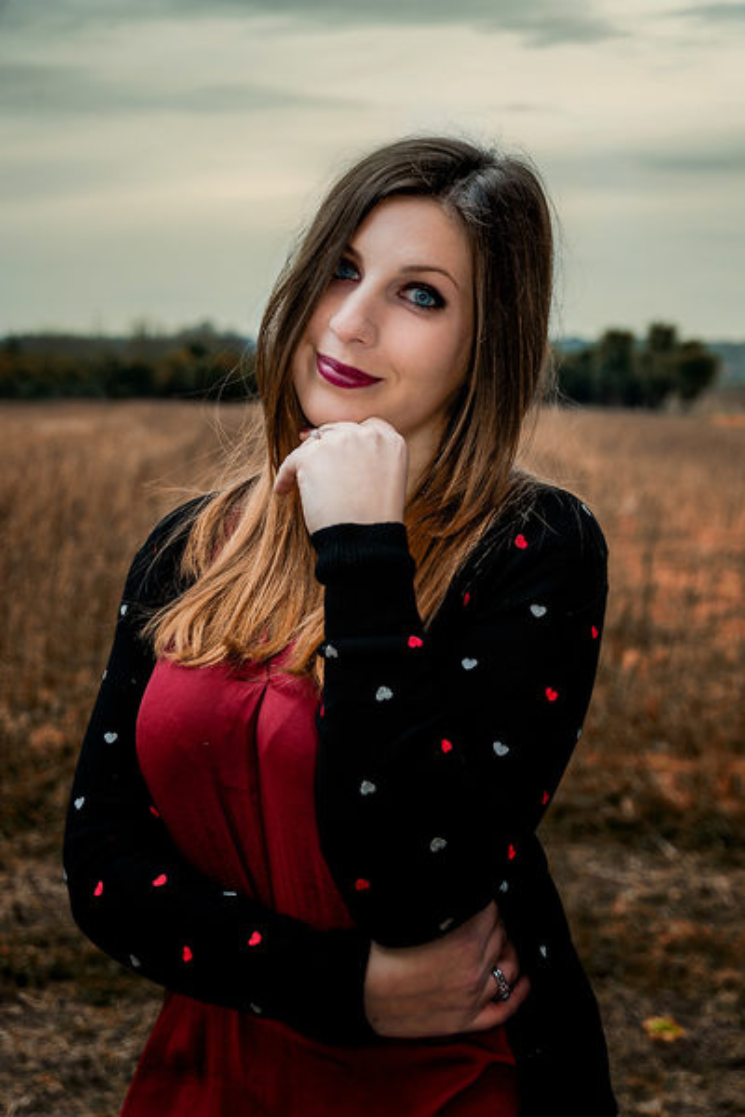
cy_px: 558
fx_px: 1862
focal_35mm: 60
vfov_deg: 33.4
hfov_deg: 22.6
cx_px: 372
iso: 100
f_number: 5.6
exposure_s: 1/60
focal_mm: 60
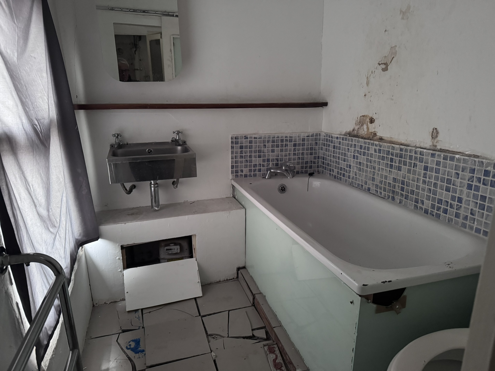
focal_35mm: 24
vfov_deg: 56.8
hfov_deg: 71.6
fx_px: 343
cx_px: 248
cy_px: 186
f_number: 1.78
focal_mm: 6.76
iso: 1000
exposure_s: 1/39
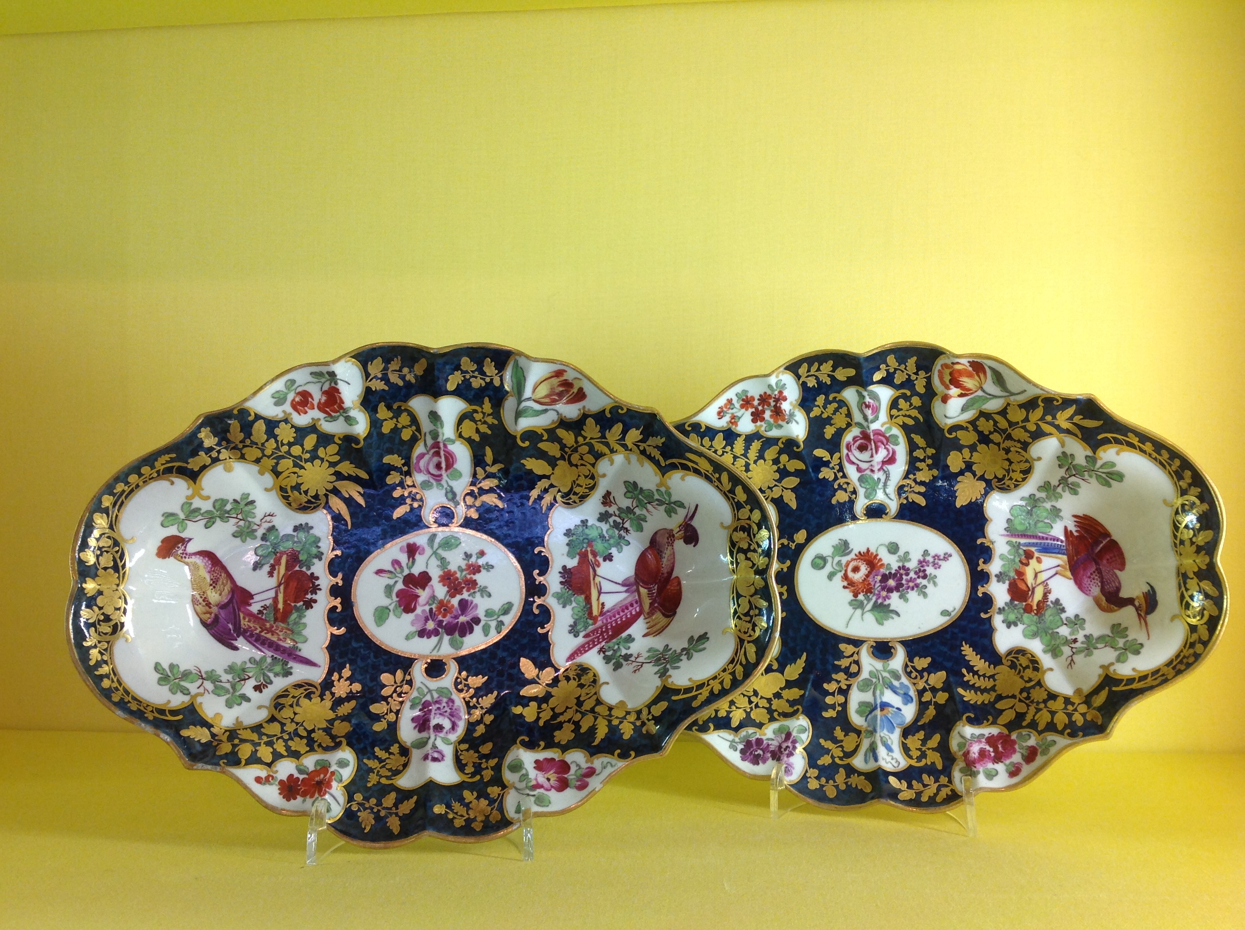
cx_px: 622
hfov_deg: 52.7
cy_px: 465
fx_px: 1257
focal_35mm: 35
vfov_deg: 40.6
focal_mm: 4.28
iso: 50
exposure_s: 1/30
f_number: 2.4
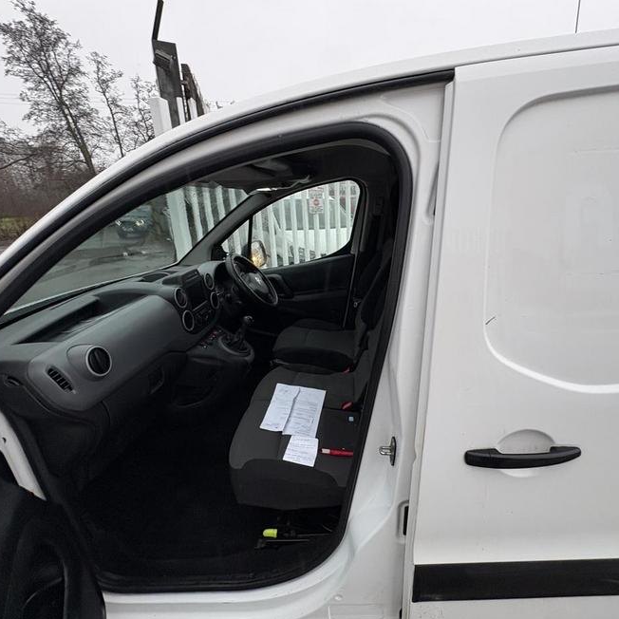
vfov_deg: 83.9
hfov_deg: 83.8
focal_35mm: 17
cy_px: 318
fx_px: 344
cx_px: 338
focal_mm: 2.22
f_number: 2.2
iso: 125
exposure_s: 1/99
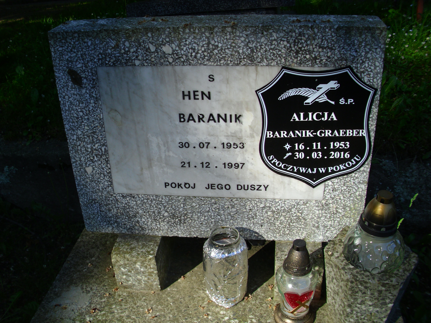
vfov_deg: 40.7
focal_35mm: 35
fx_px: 436
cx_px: 216
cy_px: 162
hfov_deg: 52.6
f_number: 3
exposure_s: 1/378
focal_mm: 6.2
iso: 50
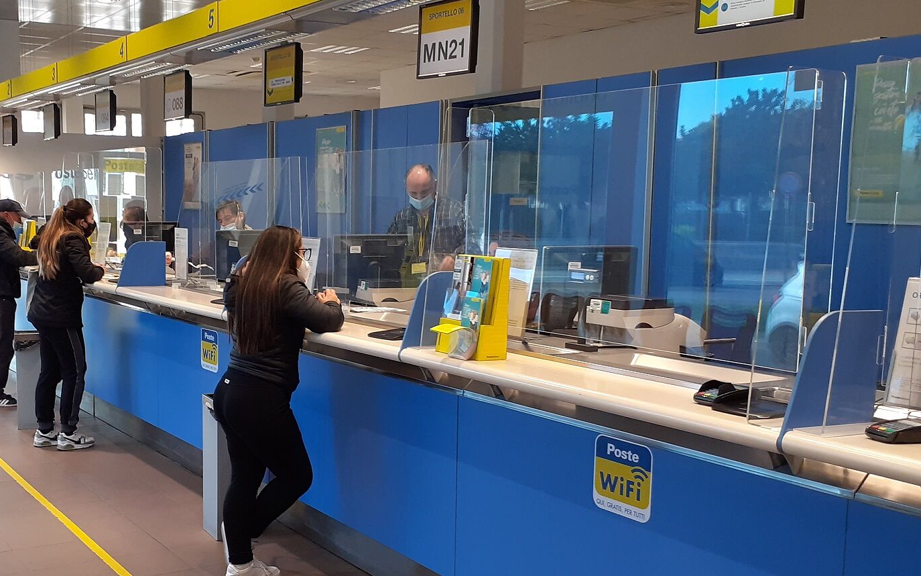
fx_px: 1079
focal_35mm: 43
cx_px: 291
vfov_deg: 29.8
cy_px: 323
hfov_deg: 45.4
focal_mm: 3.6
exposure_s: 1/50
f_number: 1.9
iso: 80
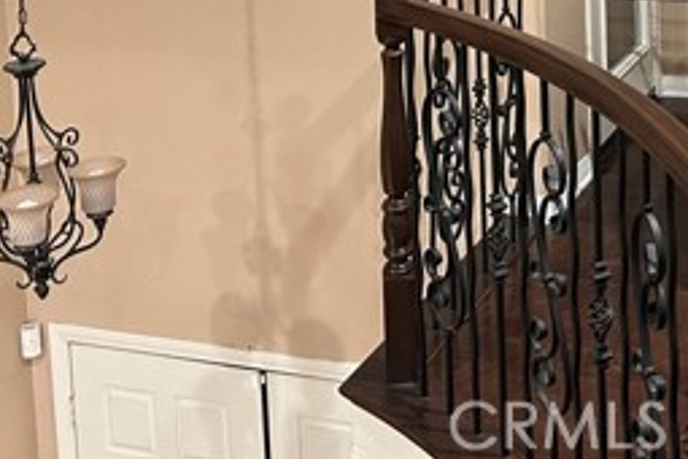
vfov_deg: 18.3
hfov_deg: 28.8
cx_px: 580
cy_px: -184
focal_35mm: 68
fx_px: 1299
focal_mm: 5.7
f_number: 1.5
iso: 400
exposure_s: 1/40
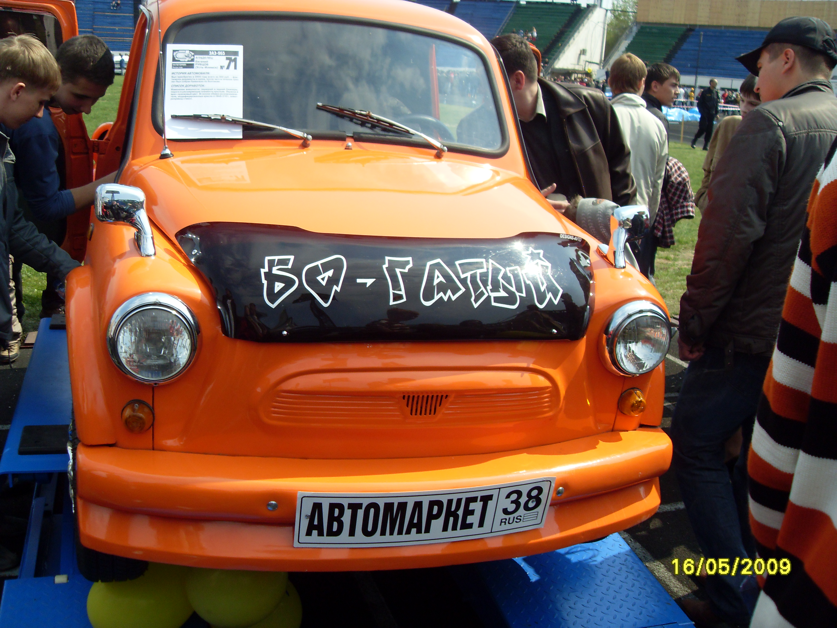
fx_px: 895
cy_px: 314
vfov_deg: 38.7
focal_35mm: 37
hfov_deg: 50.1
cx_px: 418
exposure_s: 1/180
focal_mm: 6.3
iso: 80
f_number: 7
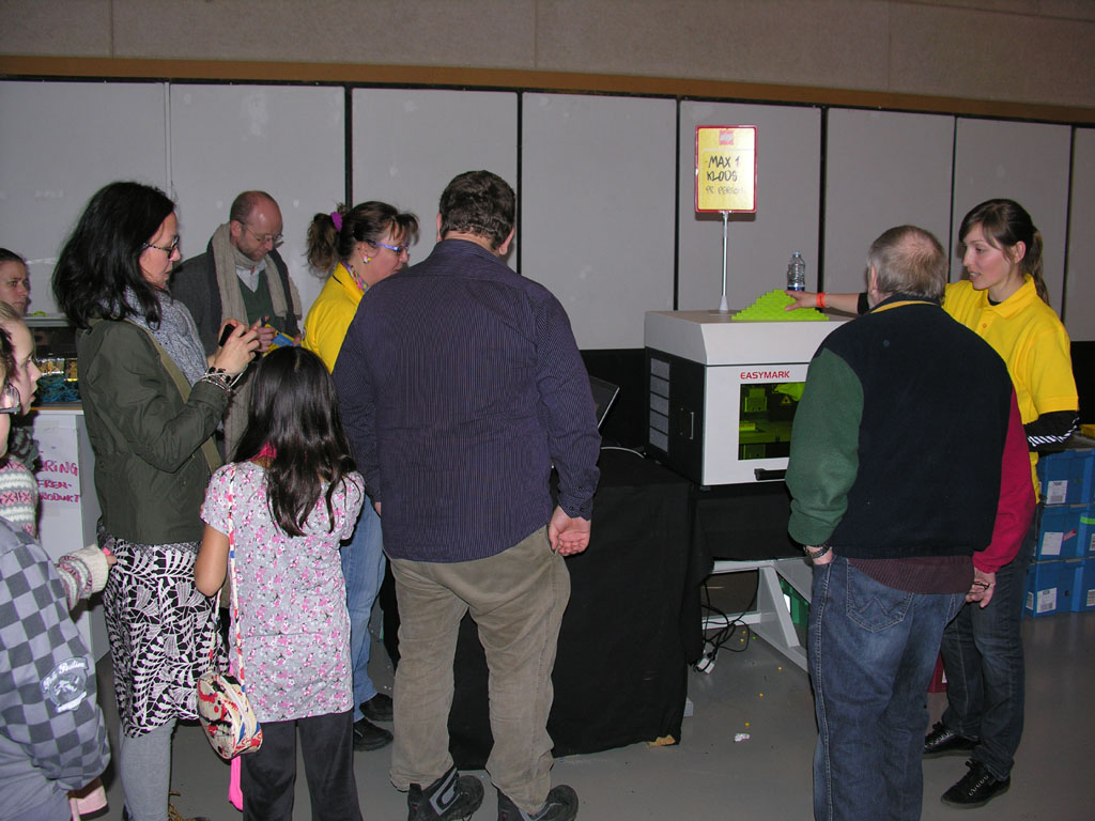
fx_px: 1107
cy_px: 410
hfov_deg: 52.6
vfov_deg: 40.7
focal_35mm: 35
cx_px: 548
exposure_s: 1/60.1
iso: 68
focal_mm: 8.9
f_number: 2.8
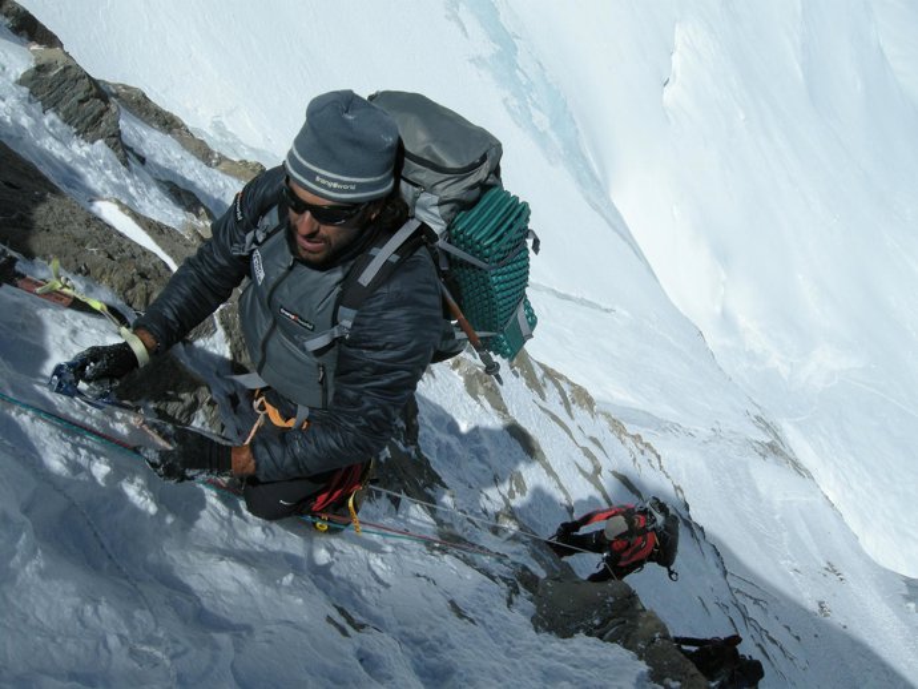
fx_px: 929
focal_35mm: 35
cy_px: 344
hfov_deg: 52.6
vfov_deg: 40.7
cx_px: 459
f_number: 6.8
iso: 64
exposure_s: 1/452
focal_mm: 7.5
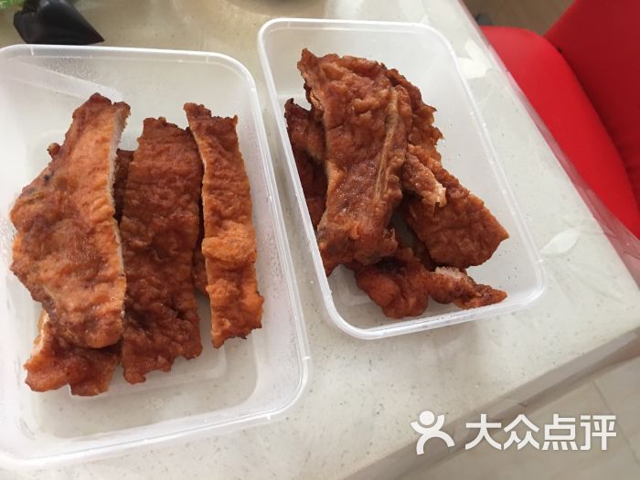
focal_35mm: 29
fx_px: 536
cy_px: 240
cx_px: 320
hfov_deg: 61.7
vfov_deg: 48.2
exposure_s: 1/17
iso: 100
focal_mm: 4.15
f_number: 2.2
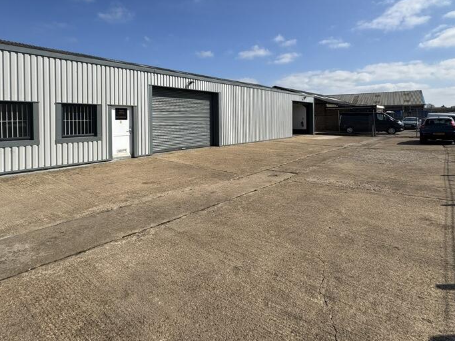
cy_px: 121
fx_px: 276
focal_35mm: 21
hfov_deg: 79.0
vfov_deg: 62.3
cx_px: 222
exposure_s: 1/3390
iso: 40
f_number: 2.2
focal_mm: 2.22
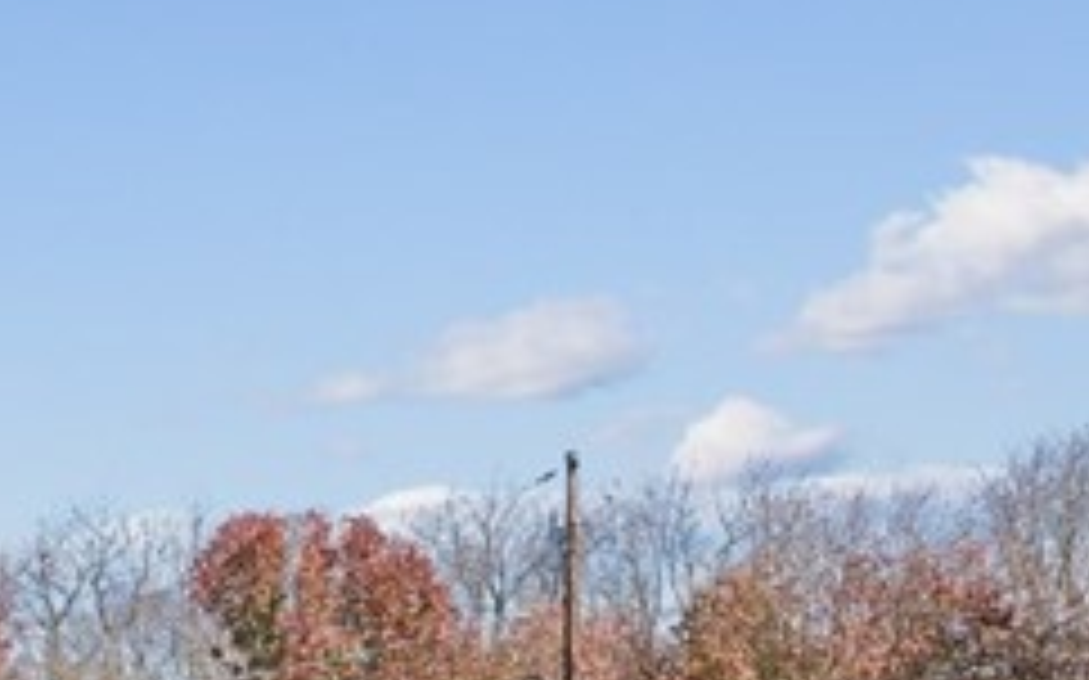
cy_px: 865
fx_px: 1899
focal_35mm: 64
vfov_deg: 18.9
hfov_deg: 23.3
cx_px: -673
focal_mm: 14
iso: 50
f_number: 11
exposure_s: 1/50
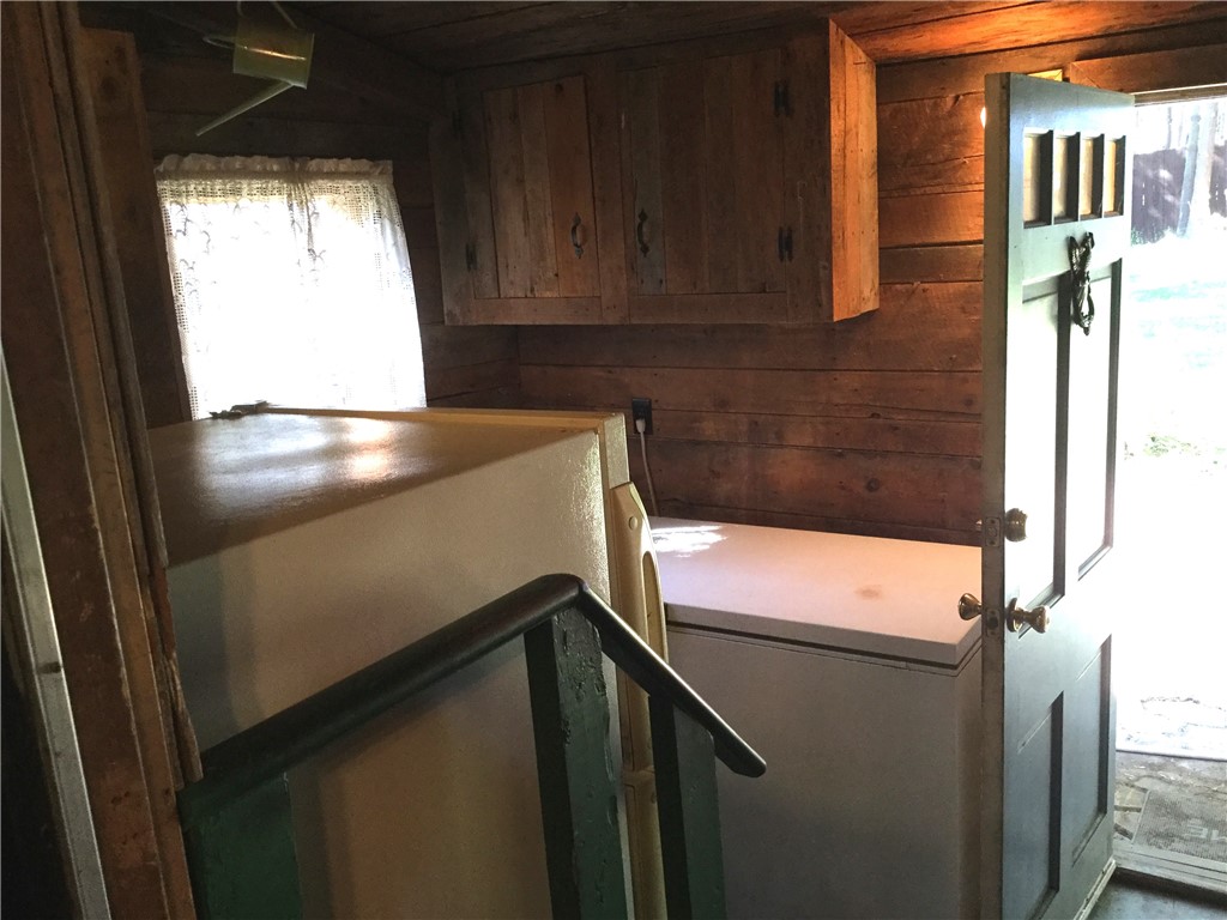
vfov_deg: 45.4
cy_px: 460
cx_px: 614
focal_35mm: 31
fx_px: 1099
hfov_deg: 58.4
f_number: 2.4
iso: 100
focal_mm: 3.3
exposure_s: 1/30
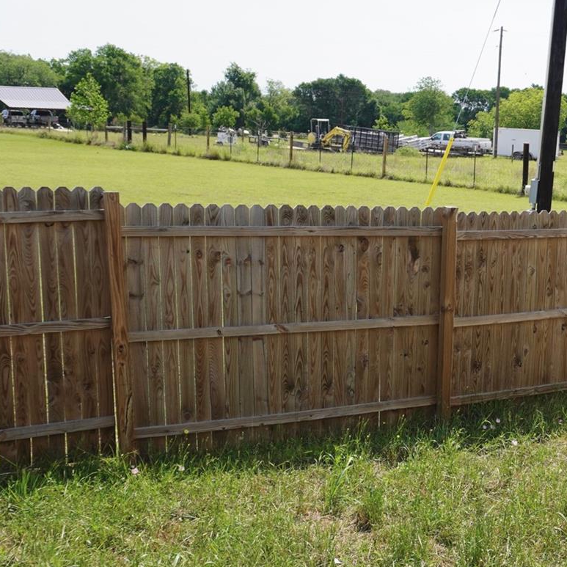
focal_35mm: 54
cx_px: 605
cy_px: 333
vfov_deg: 31.6
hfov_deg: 29.0
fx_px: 1001
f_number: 5
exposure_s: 1/500
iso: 100
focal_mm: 16
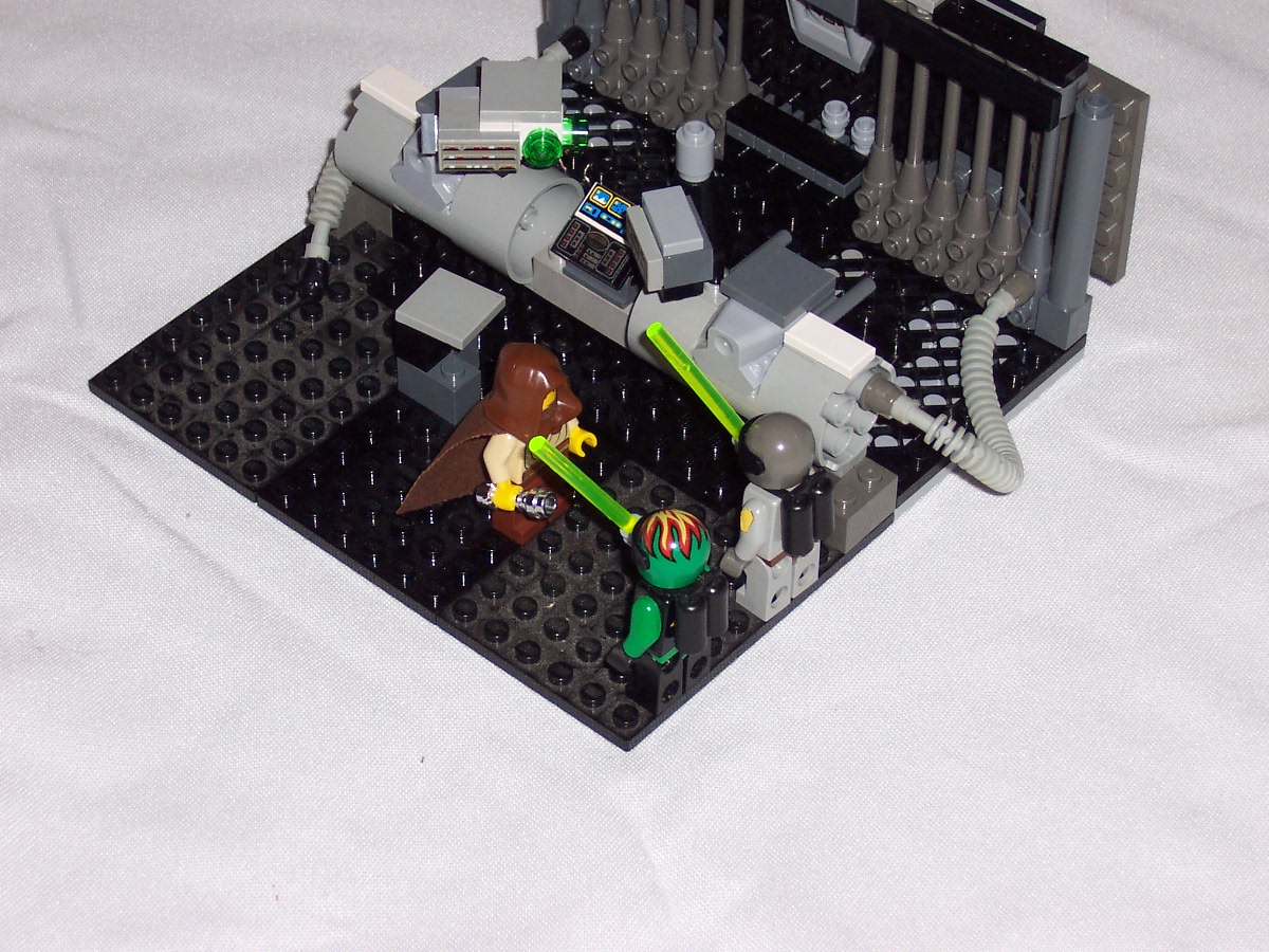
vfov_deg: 13.0
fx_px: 4179
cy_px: 476
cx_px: 634
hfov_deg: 17.3
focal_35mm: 114
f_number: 4.8
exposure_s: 1/90
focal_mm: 17.6
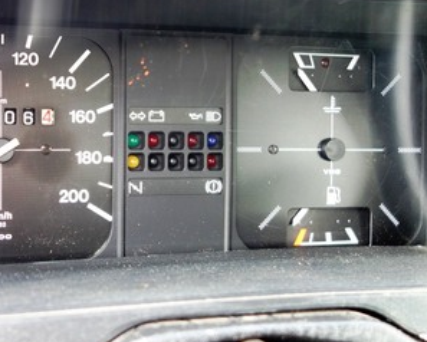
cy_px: 144
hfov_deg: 34.1
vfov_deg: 28.6
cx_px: 78
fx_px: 670
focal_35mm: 53
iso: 125
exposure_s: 1/50
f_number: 1.8
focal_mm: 10.4
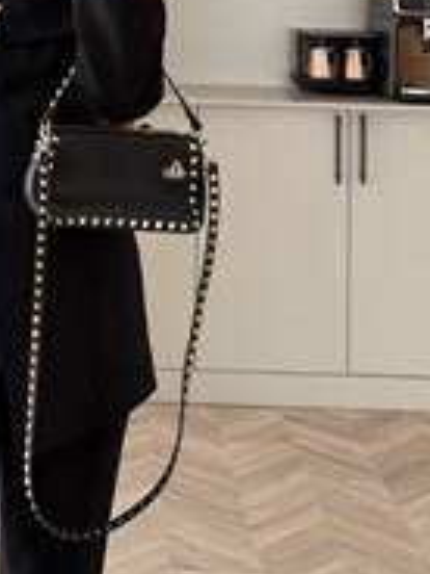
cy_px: 98
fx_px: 894
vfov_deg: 34.2
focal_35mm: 54
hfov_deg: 25.6
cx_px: -6
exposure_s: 1/121
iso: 125
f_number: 1.78
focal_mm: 6.76
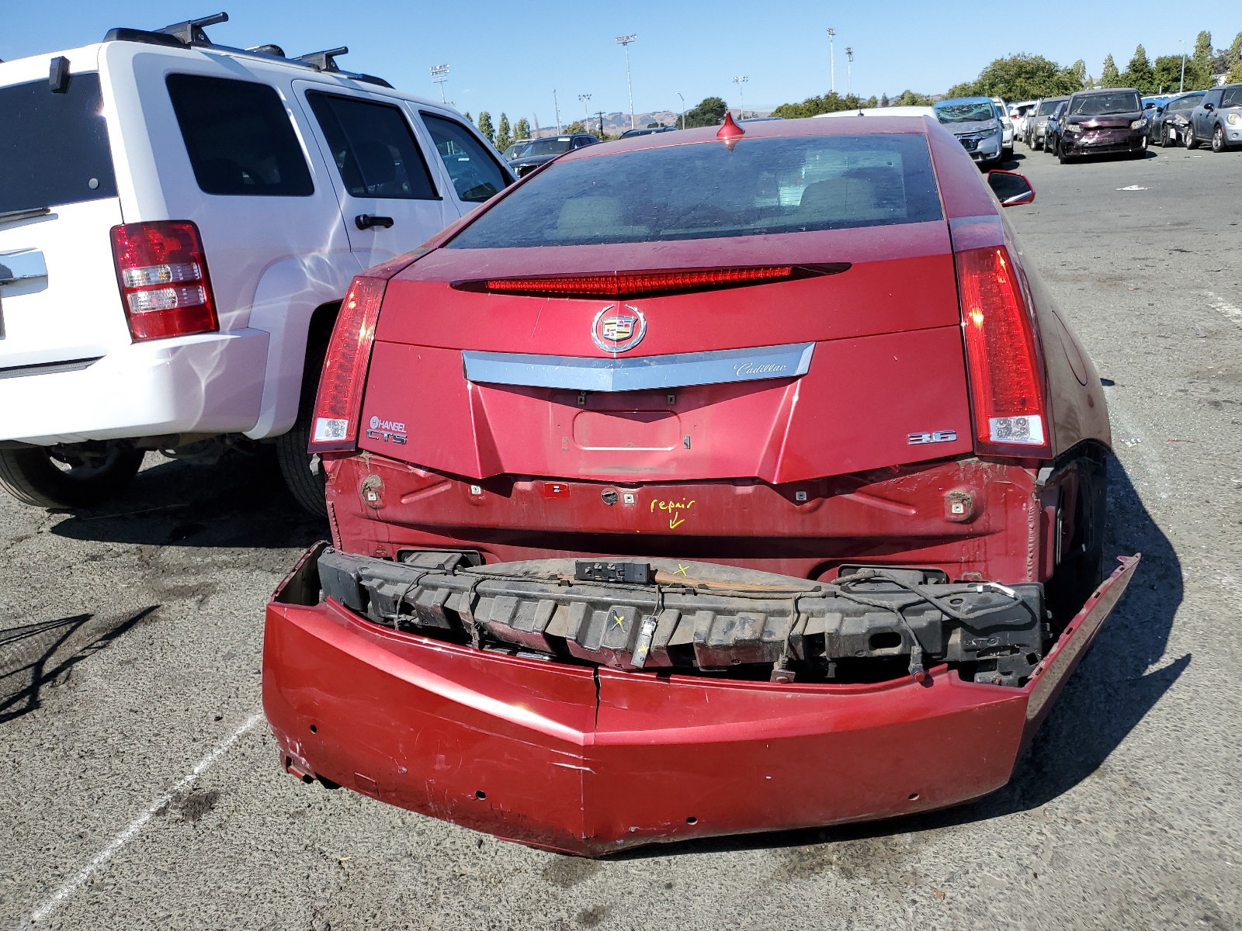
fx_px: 933
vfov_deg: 53.1
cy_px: 466
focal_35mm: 26
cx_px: 621
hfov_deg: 67.3
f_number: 1.5
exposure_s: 1/2500
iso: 50
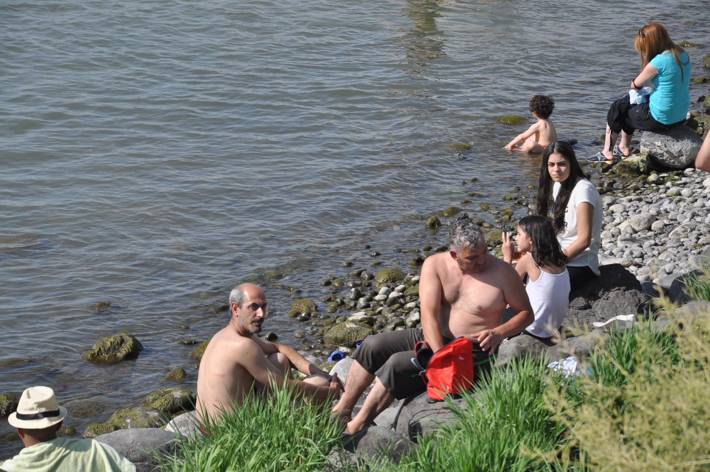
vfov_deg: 8.7
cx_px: 355
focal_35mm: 158
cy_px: 236
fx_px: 3102
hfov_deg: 13.1
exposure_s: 1/1000
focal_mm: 105
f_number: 8
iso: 400
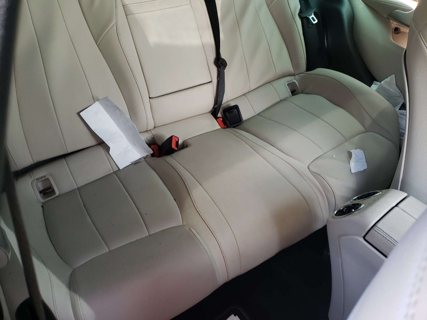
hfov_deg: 67.3
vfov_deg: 53.1
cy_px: 160
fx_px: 321
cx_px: 214
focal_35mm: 26
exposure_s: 1/120
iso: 72
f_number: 1.5
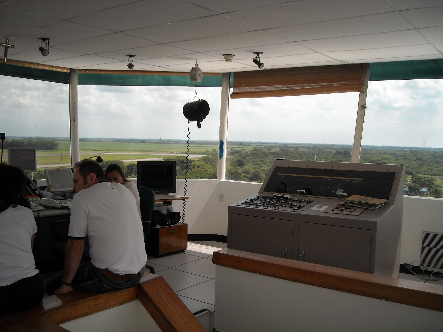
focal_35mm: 35
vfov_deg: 40.7
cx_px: 222
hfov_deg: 52.6
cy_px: 166
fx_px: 448
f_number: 2.8
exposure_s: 1/260
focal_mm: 5.7
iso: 64
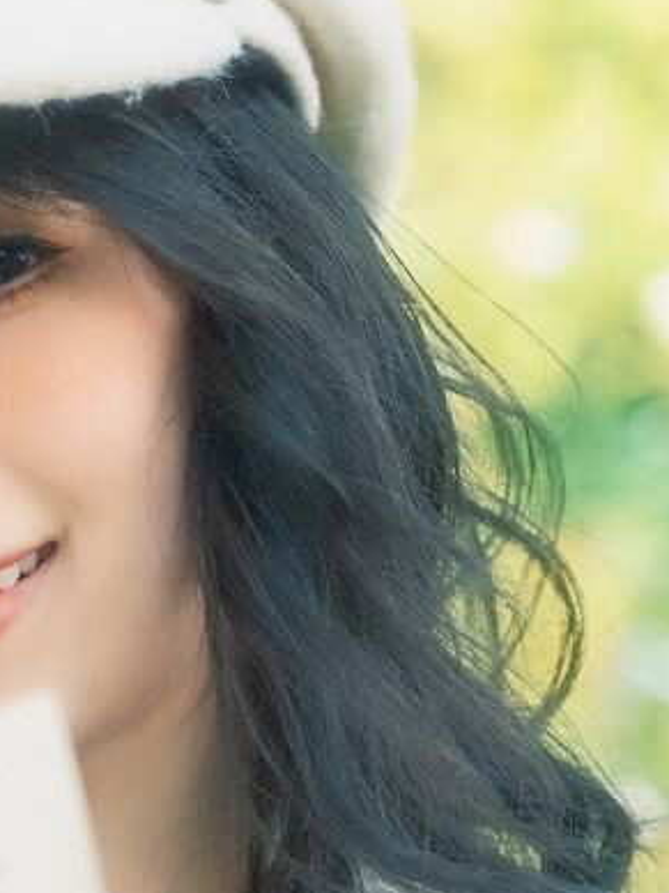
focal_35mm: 211
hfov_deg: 7.0
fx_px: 5437
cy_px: 615
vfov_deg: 9.4
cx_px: -152
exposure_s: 1/250
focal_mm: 47
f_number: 2.8
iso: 640
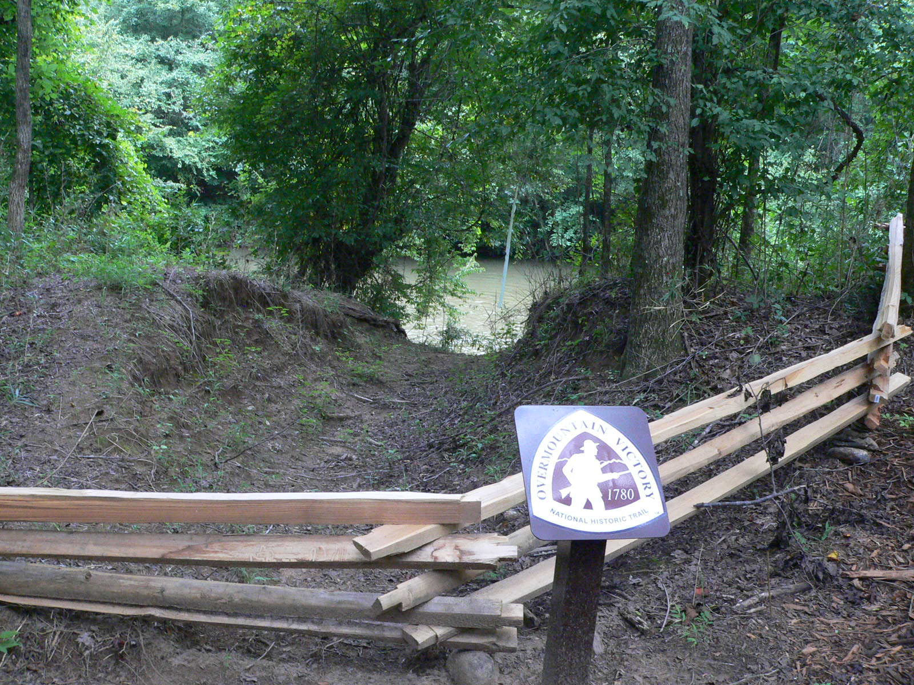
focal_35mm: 36
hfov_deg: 51.4
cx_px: 457
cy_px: 342
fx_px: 951
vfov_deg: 39.7
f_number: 4.6
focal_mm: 6
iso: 400
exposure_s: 1/125
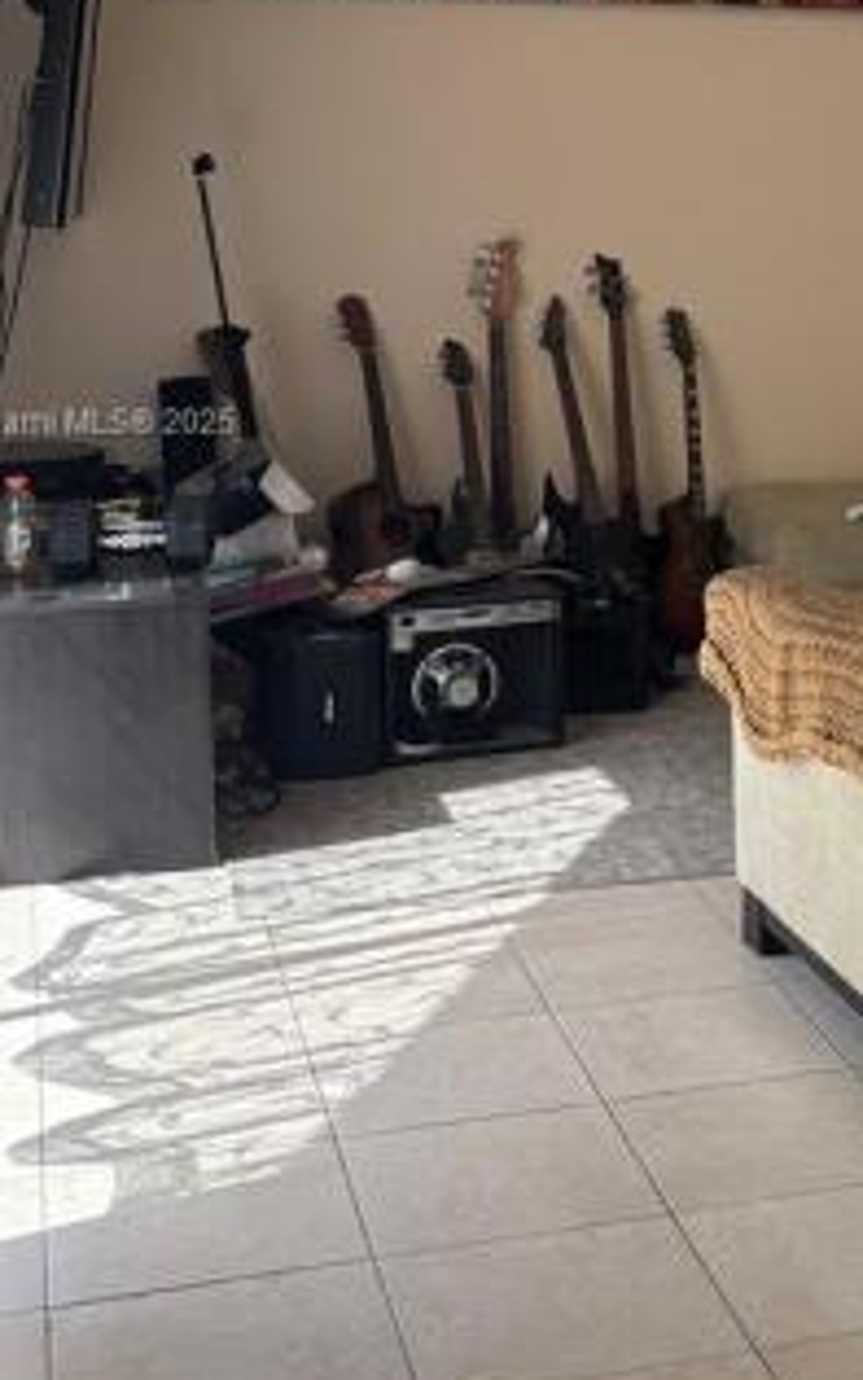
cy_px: 425
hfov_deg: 19.8
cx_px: 937
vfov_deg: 32.1
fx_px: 2370
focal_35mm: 63
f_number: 1.6
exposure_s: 1/159
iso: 40
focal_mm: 5.96
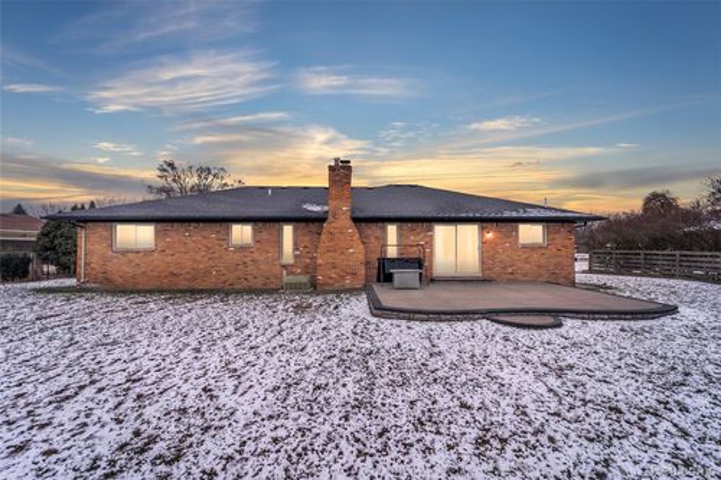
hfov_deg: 104.3
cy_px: 240
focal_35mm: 14
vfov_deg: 81.2
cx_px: 360
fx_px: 280
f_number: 14
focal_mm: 14
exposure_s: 1/60
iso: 160
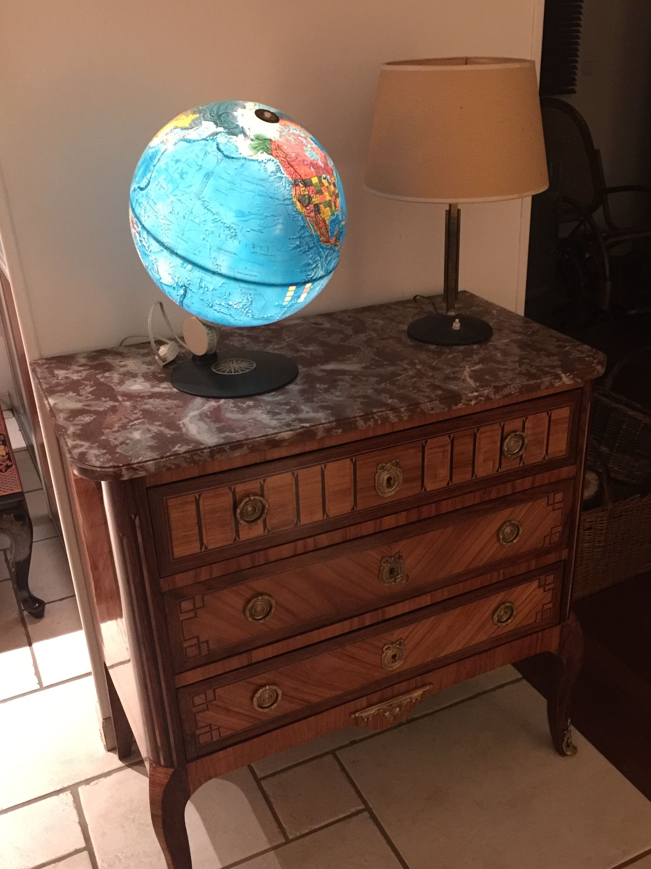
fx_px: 853
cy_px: 472
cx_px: 364
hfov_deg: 41.7
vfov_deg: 53.9
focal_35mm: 34
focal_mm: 4.15
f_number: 2.2
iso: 200
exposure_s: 1/8
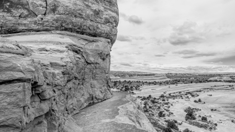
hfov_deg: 80.0
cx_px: 144
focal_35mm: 22
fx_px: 137
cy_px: 77
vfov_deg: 51.4
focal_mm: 15.7
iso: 100
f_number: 16
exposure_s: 1/125
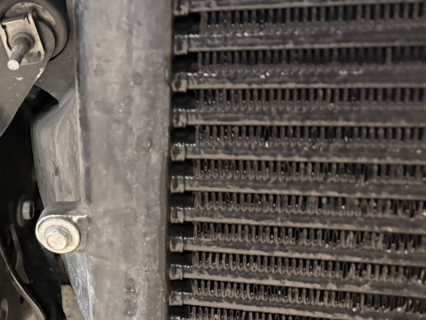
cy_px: 233
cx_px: -108
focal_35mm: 61
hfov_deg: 27.2
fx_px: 751
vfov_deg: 23.8
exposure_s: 1/40
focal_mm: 6.76
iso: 640
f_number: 1.78
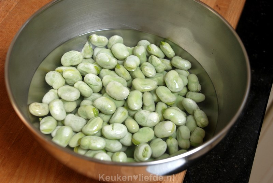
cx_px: 136
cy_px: 92
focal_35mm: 60
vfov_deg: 22.7
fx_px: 456
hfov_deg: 33.4
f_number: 5.6
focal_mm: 40
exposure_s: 1/100
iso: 200
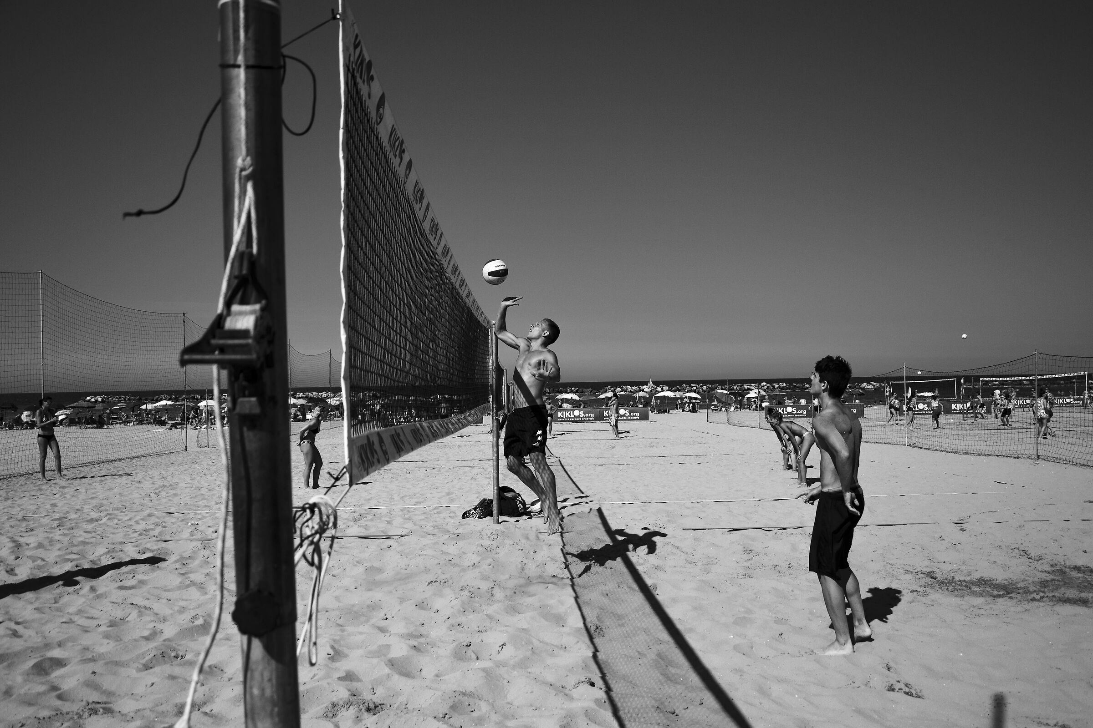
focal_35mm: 32
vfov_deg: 41.7
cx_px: 546
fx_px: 956
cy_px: 364
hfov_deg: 59.5
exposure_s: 1/2500
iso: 200
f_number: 5
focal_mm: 21
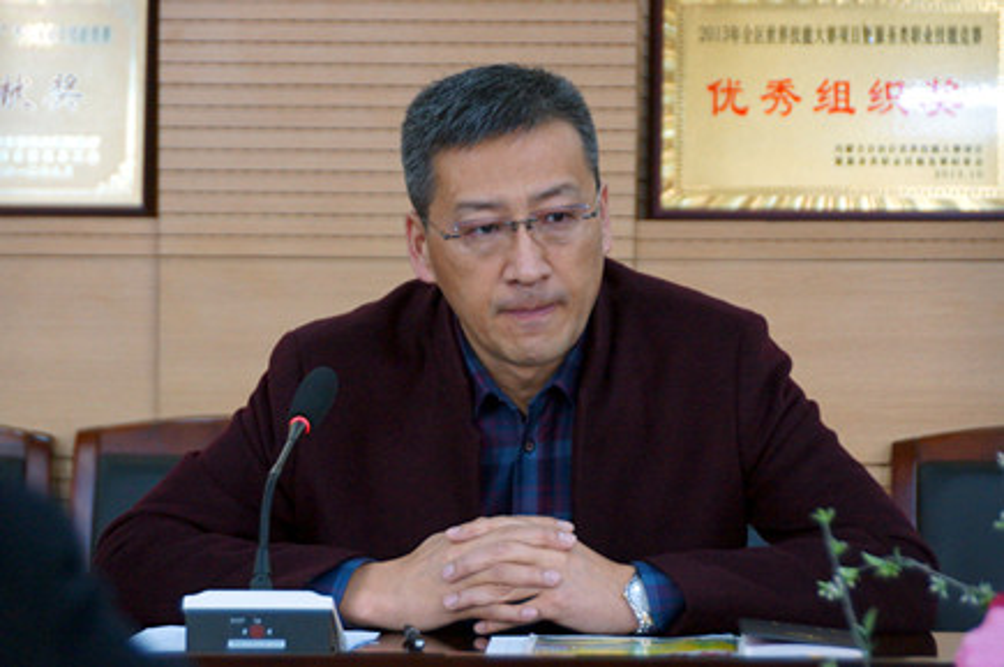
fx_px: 4388
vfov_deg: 8.7
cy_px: 334
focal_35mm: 158
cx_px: 502
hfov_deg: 13.1
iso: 1600
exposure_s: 1/50
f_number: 5.6
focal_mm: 105
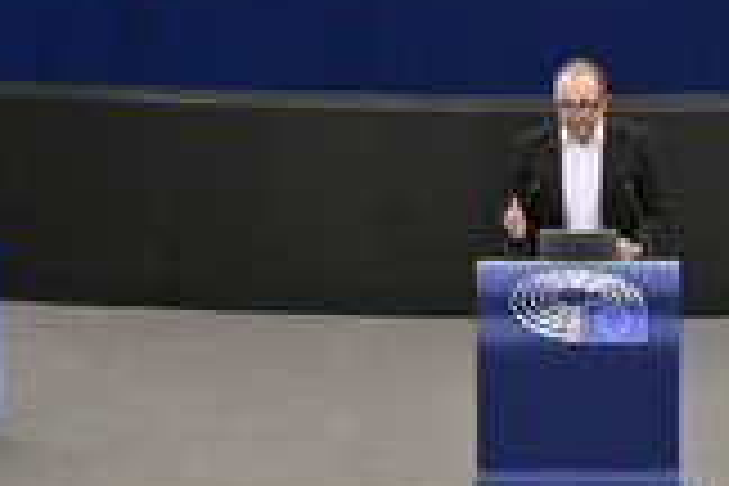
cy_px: 36
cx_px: 544
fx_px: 7573
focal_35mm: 374
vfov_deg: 3.7
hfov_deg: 5.5
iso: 4000
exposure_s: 1/400
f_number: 5.6
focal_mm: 135
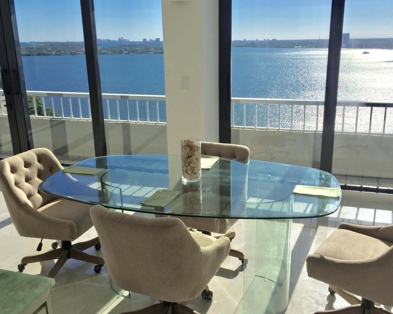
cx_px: 211
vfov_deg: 43.4
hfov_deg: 52.8
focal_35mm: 34
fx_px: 395
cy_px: 157
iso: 32
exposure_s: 1/1647
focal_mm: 4.15
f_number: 2.2
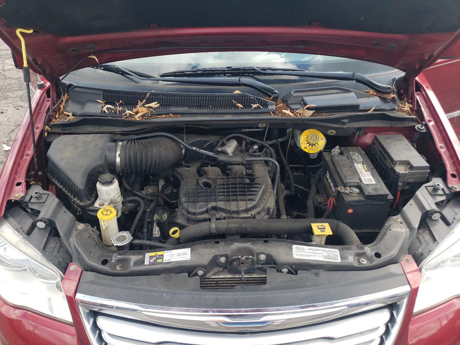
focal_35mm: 26
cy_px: 172
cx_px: 230
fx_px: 346
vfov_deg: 53.1
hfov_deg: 67.3
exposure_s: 1/476
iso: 50
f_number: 1.5
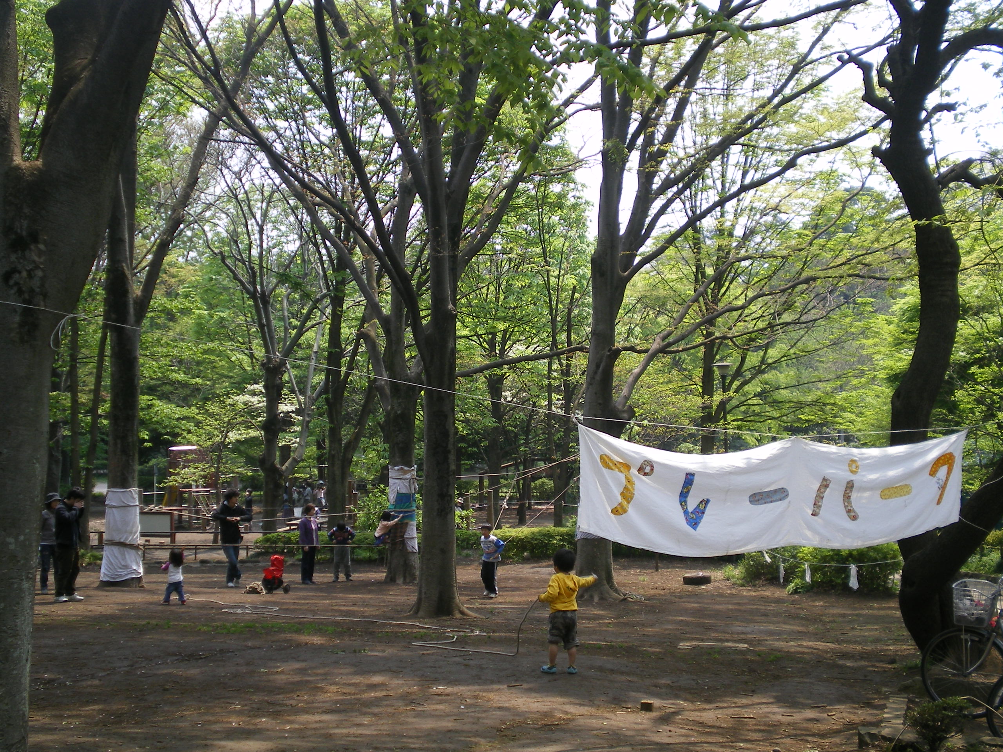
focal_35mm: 56
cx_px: 502
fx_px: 1623
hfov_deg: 34.3
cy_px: 376
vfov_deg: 26.1
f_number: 3.9
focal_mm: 9.3
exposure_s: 1/160
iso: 64
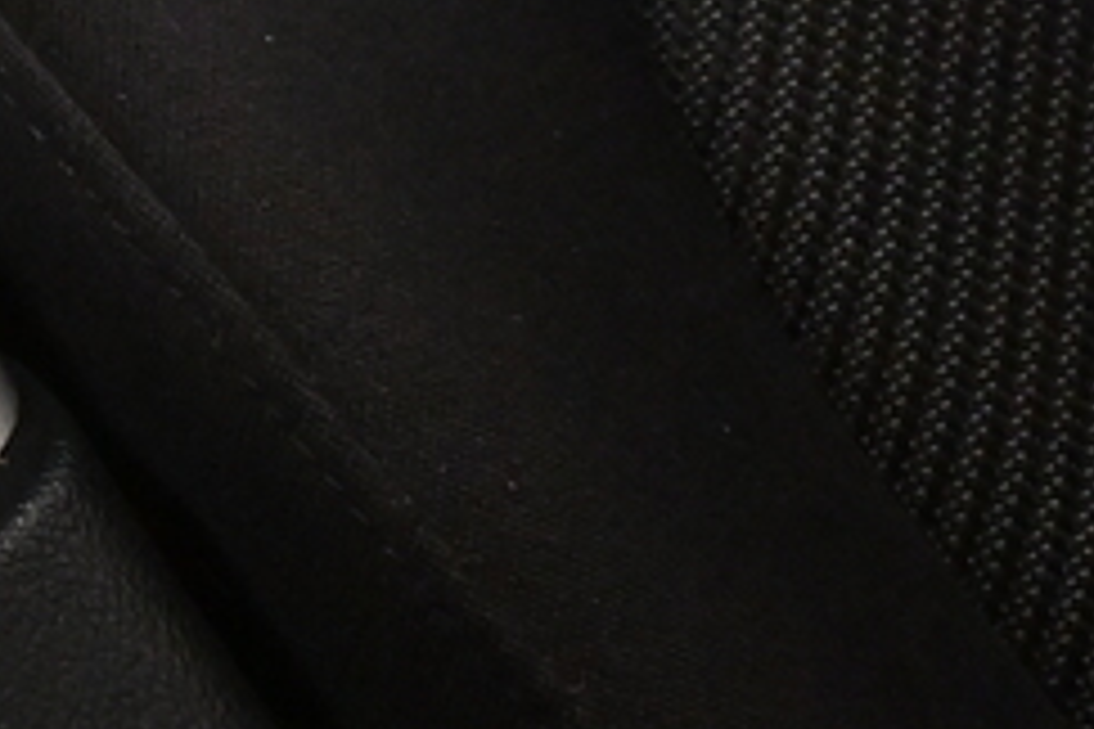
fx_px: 4862
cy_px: -418
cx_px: -1706
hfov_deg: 10.6
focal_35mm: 160
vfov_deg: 8.4
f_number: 5.6
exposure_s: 1/100
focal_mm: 16
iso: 4000
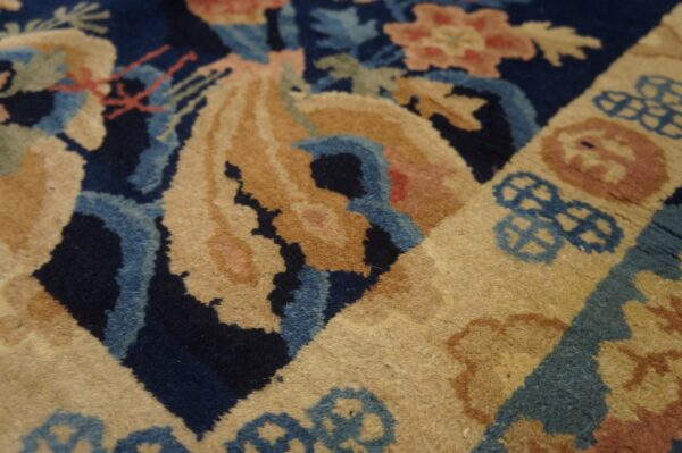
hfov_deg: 62.0
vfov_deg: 43.5
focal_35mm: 30
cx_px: 341
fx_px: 568
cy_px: 226
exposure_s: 1/60
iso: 640
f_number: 4
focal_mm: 20
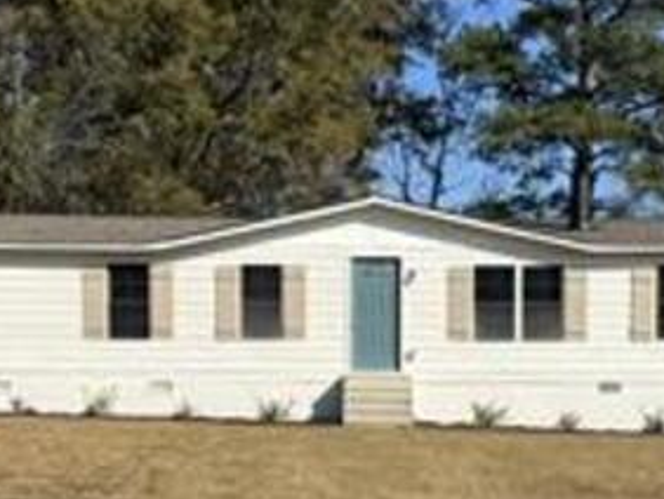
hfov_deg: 28.5
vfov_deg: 21.3
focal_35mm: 68
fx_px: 1305
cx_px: 348
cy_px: 419
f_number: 1.78
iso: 80
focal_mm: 6.76
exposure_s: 1/4673
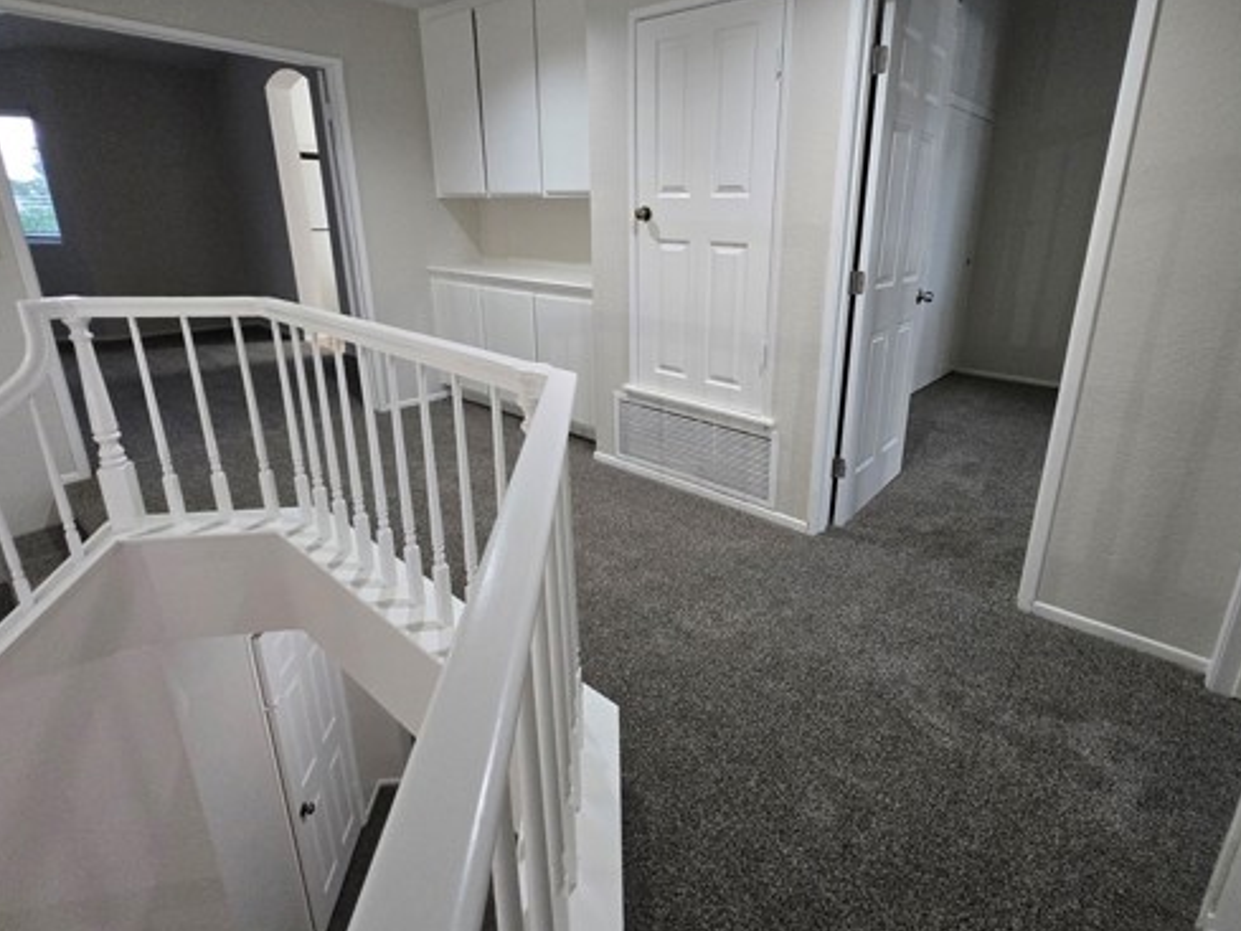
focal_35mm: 17
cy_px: 413
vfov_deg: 74.5
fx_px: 610
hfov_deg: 90.8
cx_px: 670
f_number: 2.2
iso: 800
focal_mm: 1.7
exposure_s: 1/60
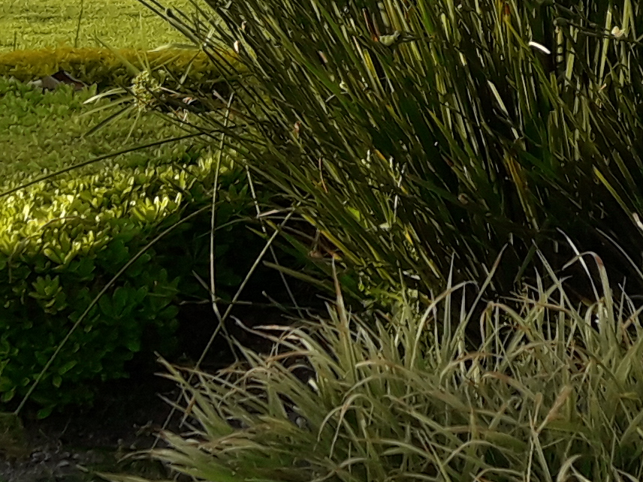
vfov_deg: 10.8
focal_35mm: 135
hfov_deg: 14.6
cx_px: 463
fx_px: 2508
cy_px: -93
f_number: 1.9
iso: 40
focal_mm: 3.7
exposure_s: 1/581
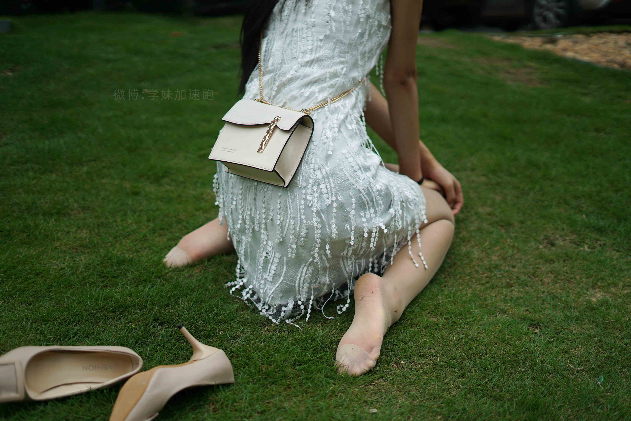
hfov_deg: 39.6
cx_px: 316
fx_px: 877
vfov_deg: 27.0
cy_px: 210
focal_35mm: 50
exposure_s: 1/8000
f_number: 1.8
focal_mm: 50
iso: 250
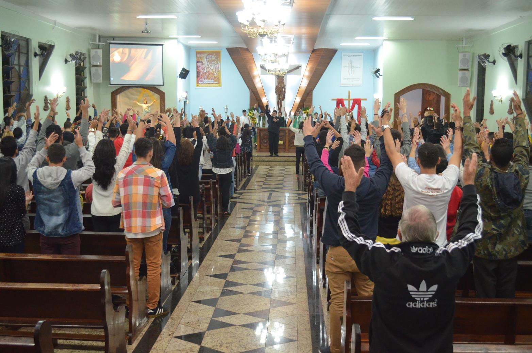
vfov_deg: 34.1
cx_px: 266
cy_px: 176
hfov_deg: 49.6
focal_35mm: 39
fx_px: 575
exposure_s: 1/60
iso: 2800
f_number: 4.2
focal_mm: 26
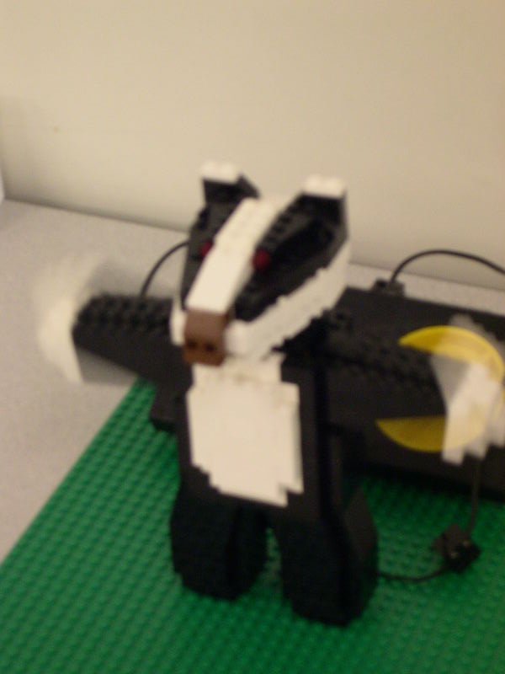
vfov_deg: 17.3
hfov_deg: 13.0
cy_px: 337
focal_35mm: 114
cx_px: 252
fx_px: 2217
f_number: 4.9
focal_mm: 24
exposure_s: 1/5.7
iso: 400
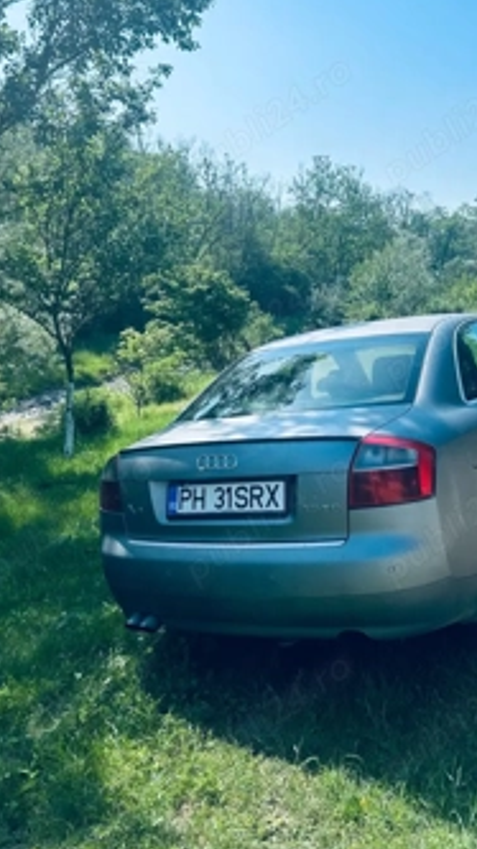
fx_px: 765
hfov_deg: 34.3
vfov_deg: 57.7
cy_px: 352
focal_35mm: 34
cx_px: 319
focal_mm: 5.7
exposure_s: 1/4115
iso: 50
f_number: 1.5
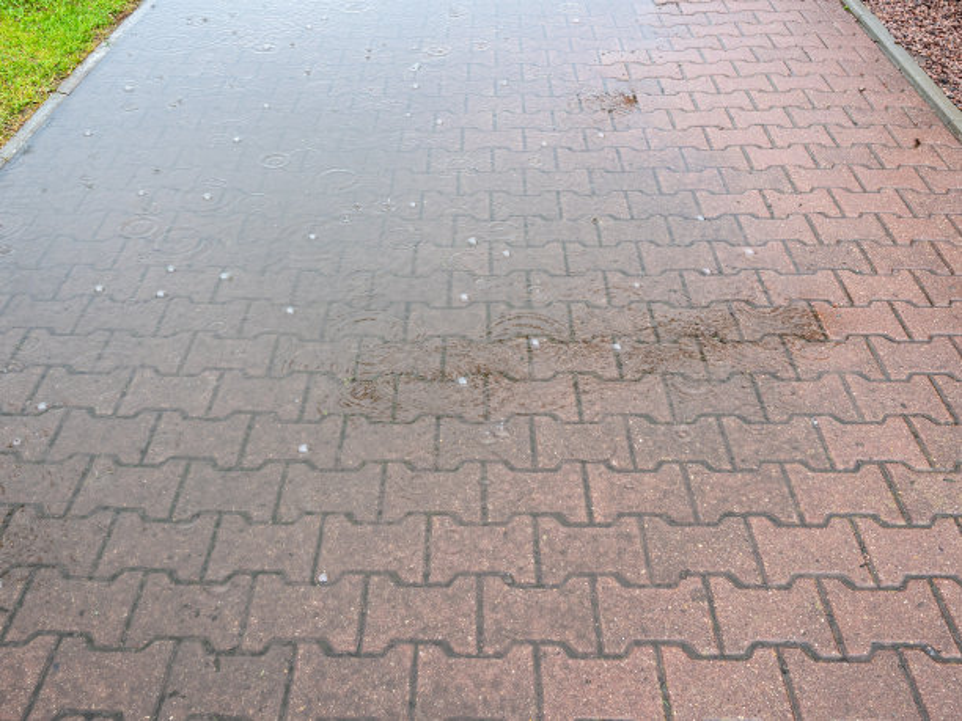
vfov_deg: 46.8
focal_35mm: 30
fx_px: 834
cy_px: 360
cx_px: 481
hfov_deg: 60.0
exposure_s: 1/60
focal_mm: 15
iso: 200
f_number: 6.3
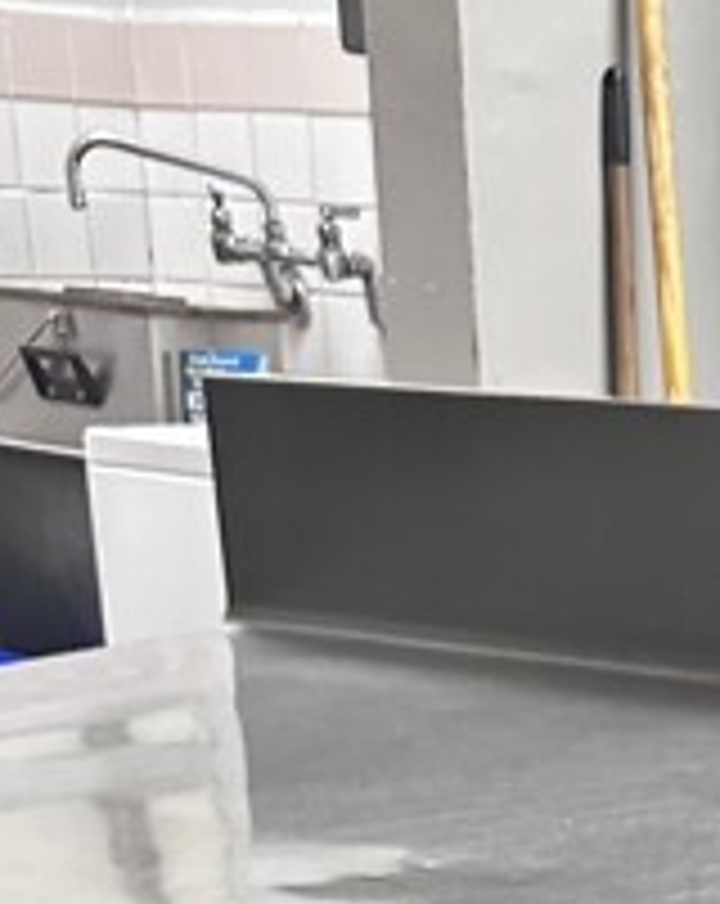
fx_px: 2538
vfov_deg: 16.7
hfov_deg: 15.1
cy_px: 1639
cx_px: 1048
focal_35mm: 95
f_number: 1.78
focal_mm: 6.86
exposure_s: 1/60
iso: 400
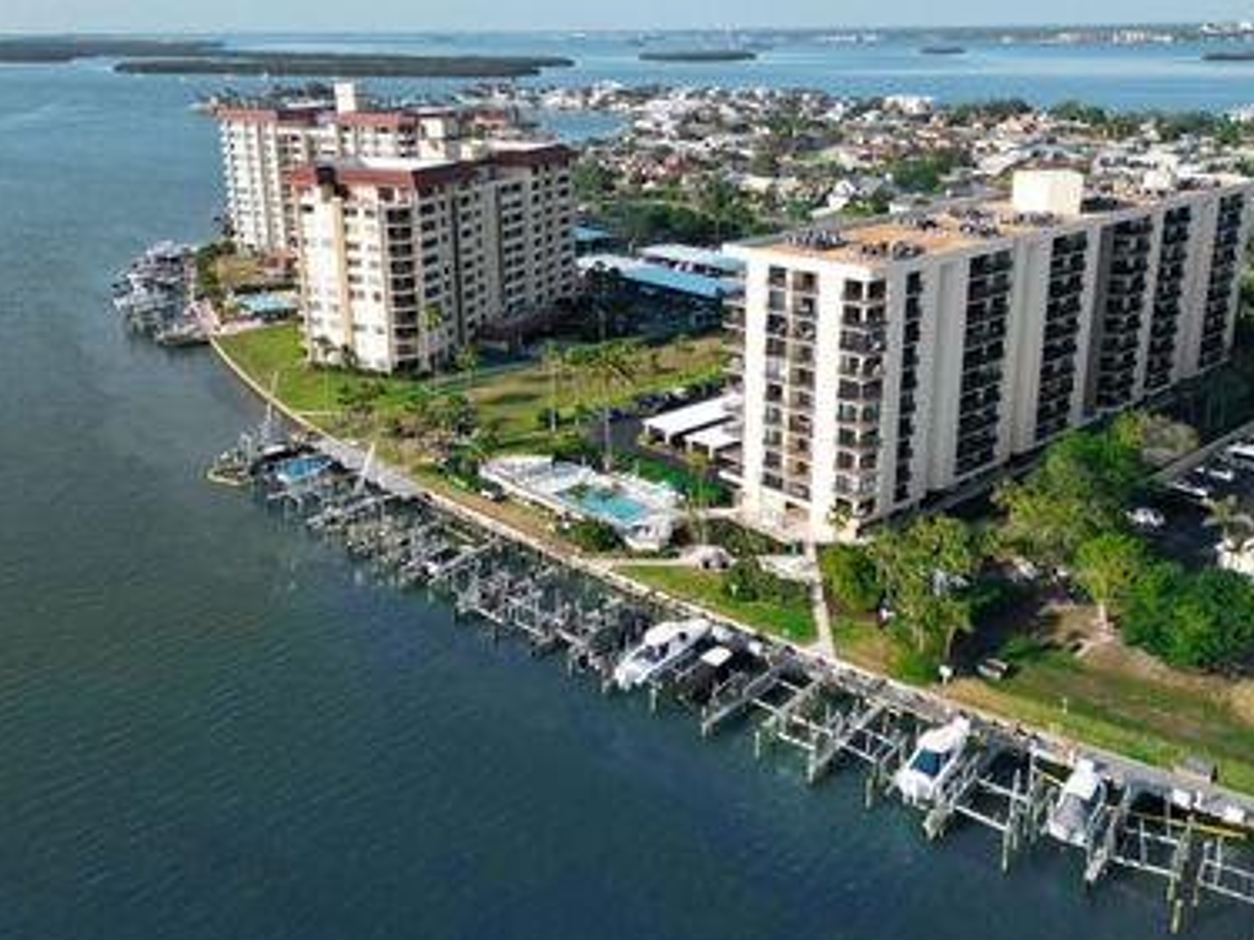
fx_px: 1159
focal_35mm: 32
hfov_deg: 56.8
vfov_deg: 43.9
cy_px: 383
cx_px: 645
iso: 140
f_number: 1.7
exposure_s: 1/2500
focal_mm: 6.7
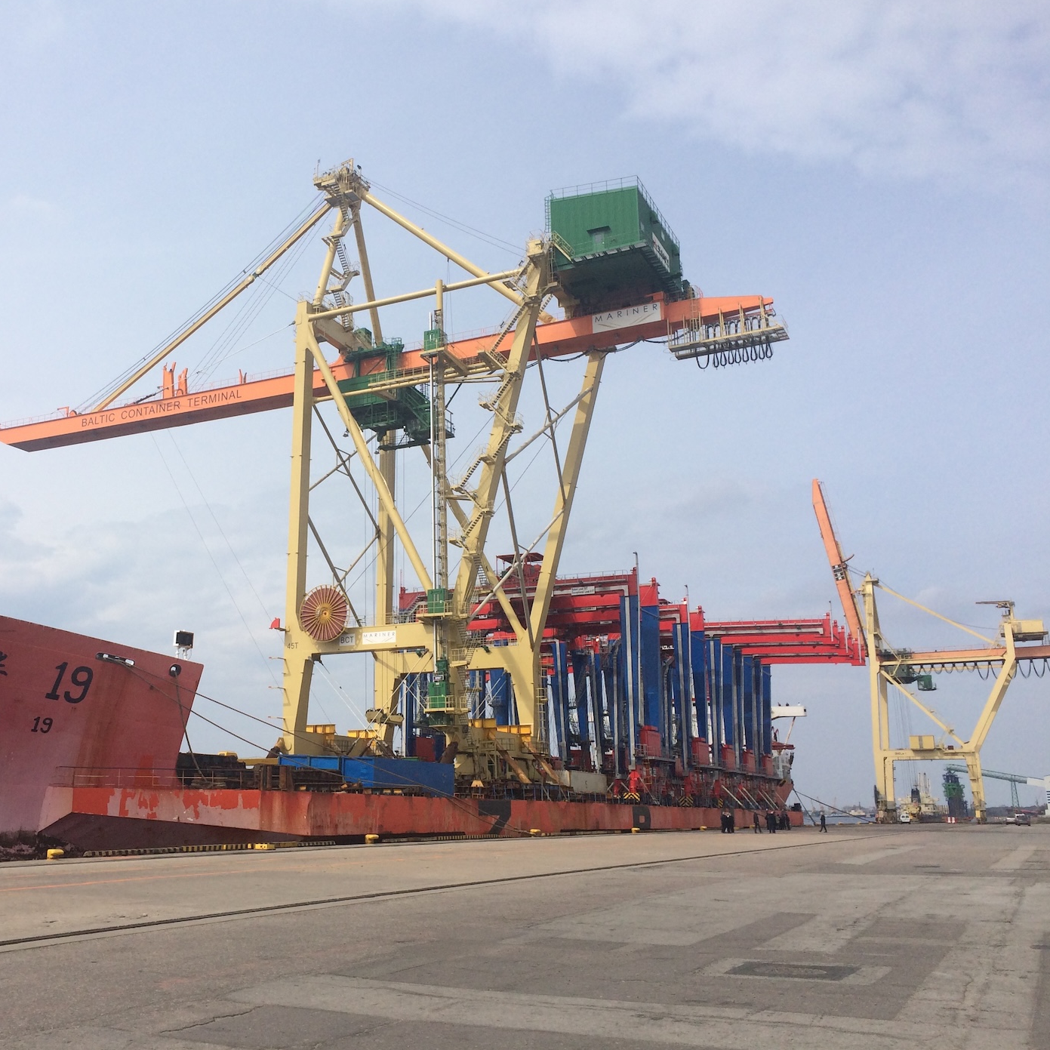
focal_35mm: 35
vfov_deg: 47.2
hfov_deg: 46.4
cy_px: 517
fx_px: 1201
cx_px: 338
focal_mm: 4.15
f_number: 2.2
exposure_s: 1/3731
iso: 32
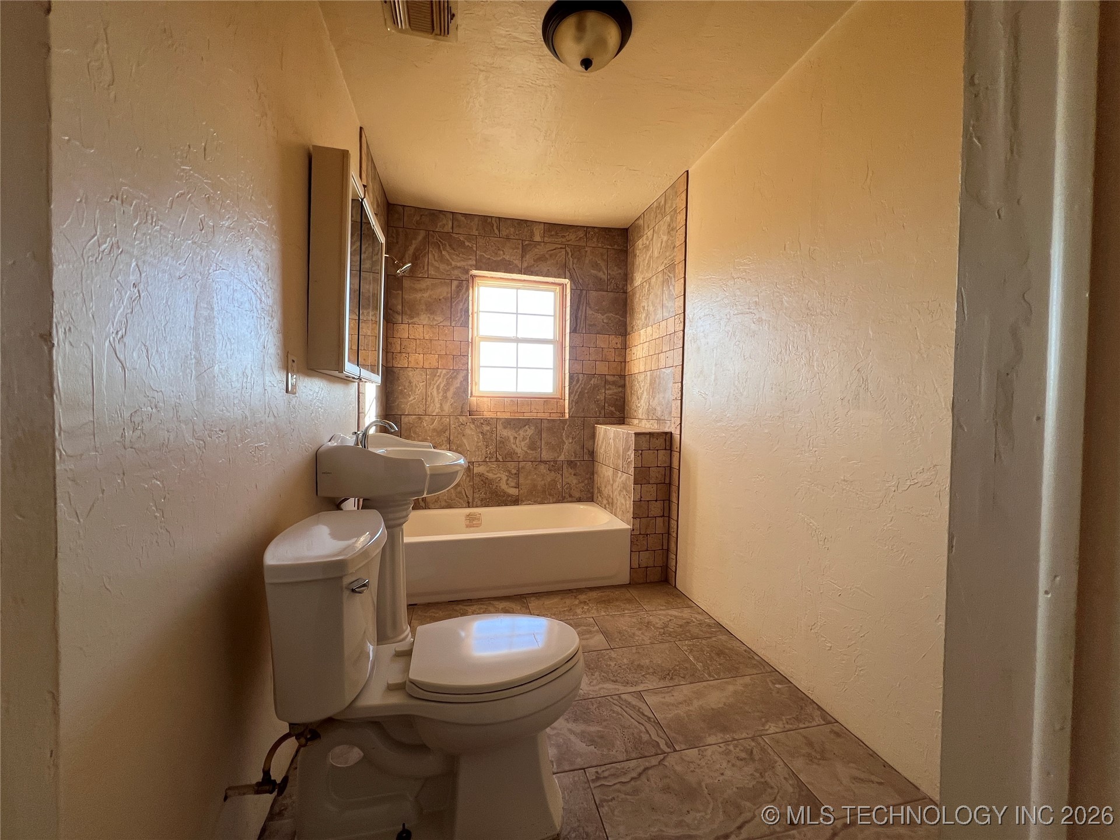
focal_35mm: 13
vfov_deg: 89.9
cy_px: 420
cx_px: 560
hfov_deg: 106.2
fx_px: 421
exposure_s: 1/99
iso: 50
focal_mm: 1.57
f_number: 1.8
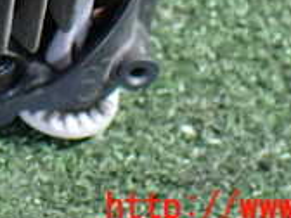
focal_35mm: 107
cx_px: -23
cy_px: -159
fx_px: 899
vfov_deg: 12.7
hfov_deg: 17.8
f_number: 2.3
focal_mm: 5.4
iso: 1000
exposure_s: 1/30
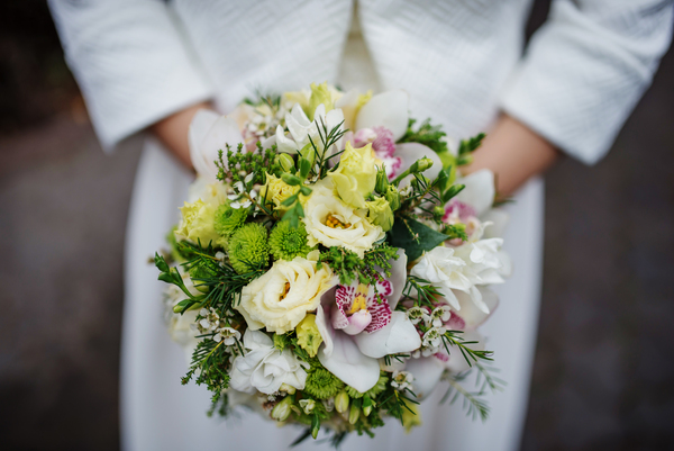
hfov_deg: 54.4
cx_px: 337
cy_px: 226
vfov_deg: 37.9
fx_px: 656
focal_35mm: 35
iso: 100
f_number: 1.6
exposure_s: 1/800
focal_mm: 35
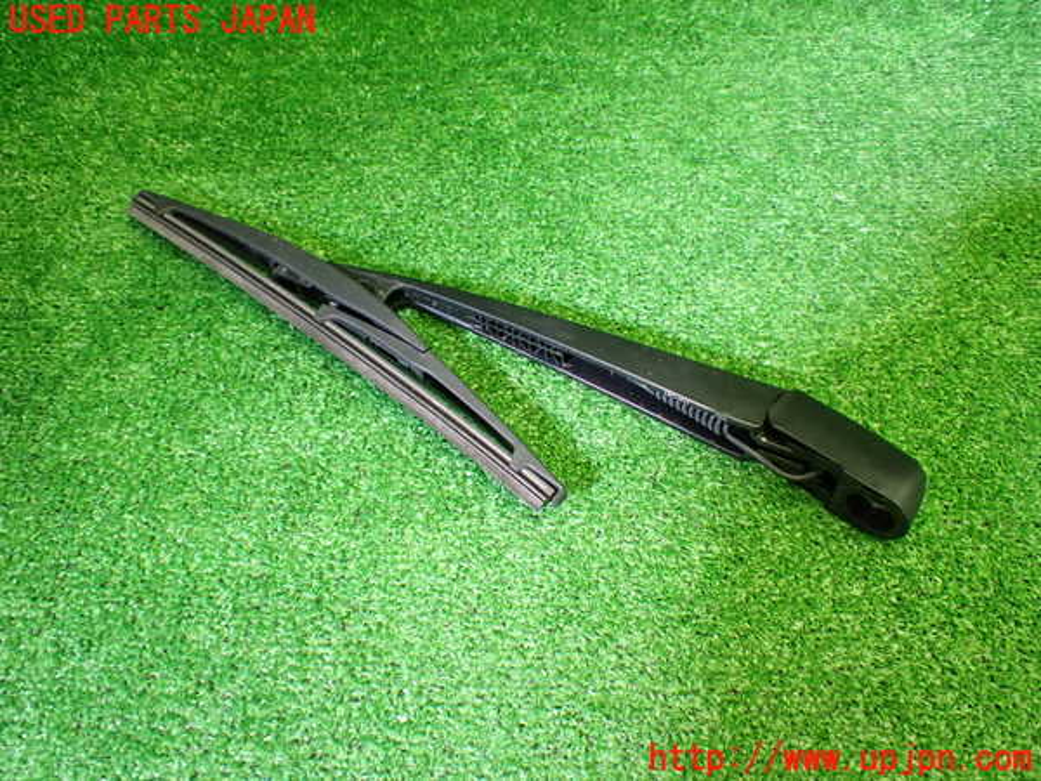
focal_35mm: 30
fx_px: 902
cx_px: 520
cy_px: 390
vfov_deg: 46.8
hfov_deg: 60.0
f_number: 2.3
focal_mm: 5.4
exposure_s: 1/125
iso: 640
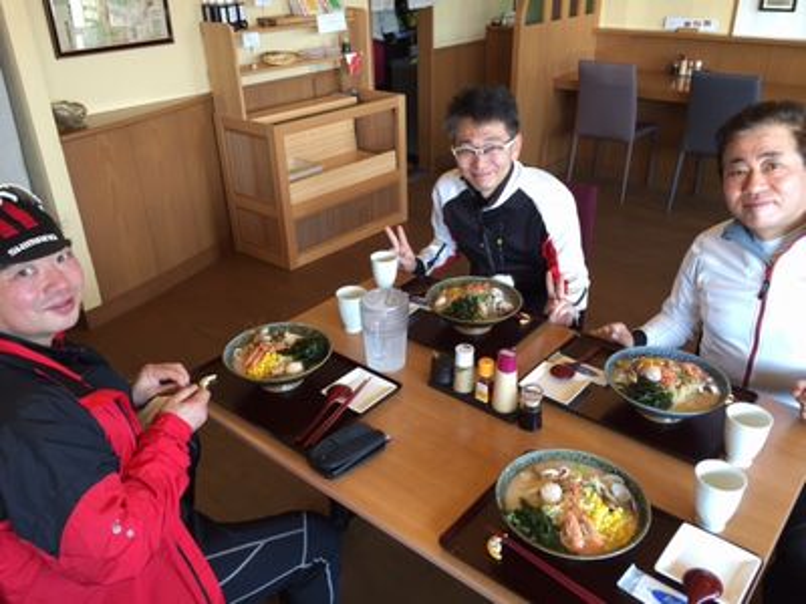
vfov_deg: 48.2
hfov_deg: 61.7
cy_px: 302
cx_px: 403
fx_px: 675
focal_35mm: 29
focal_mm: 4.15
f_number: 2.2
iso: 40
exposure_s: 1/30
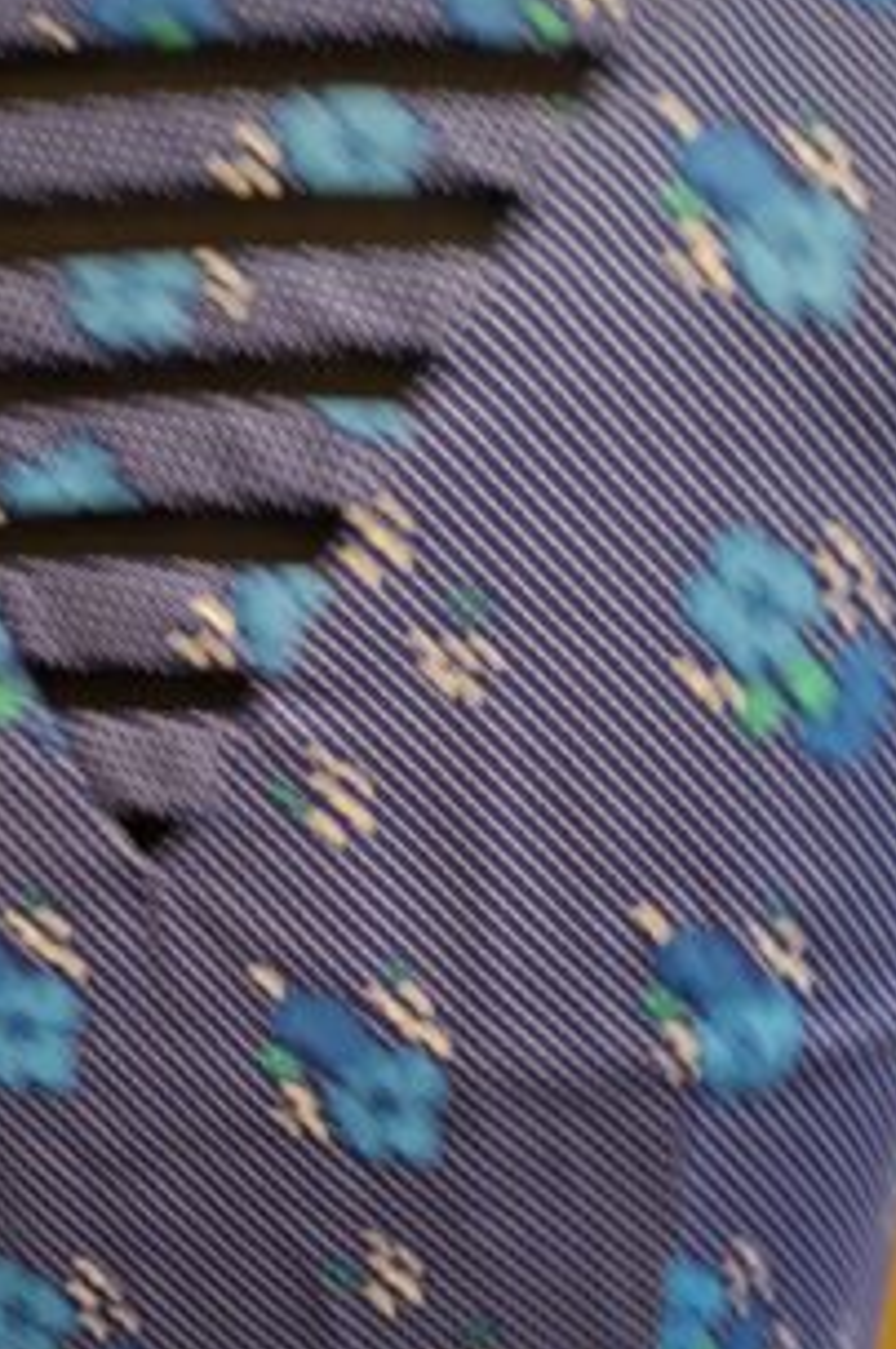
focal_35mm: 42
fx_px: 1571
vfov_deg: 46.0
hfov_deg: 31.7
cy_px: 850
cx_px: 342
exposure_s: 1/20
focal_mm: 5.54
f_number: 1.8
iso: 1000
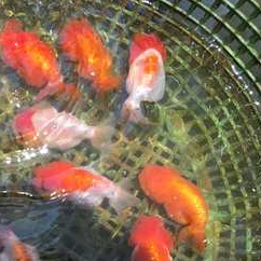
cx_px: 0
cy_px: 191
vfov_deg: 31.7
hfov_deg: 30.0
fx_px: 452
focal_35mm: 53
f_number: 2.2
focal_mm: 4.15
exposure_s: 1/267
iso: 32
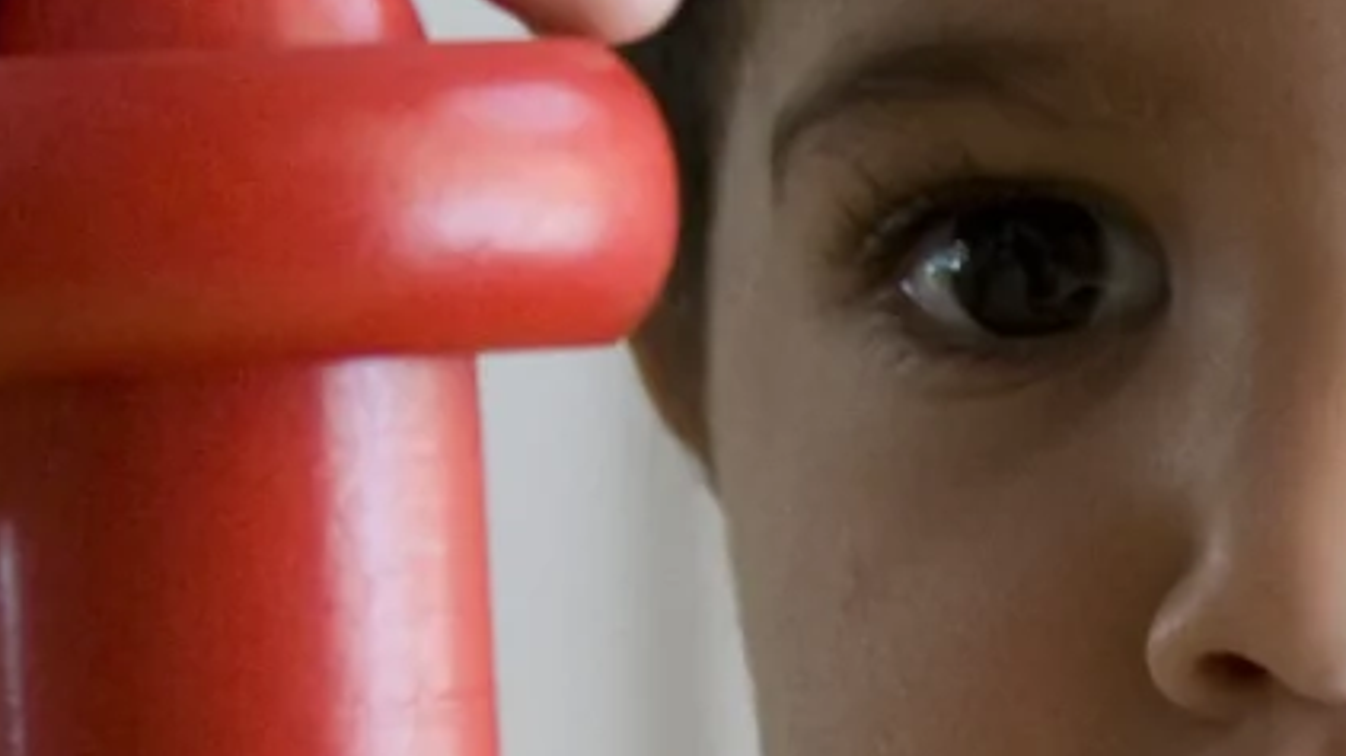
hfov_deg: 6.3
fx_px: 11887
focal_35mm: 333
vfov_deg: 3.6
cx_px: 2772
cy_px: 756
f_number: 5
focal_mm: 35
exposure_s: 1/160
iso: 500
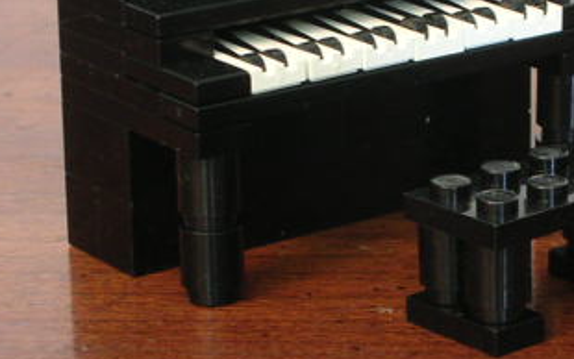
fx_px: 2942
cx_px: 415
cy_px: 148
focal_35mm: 188
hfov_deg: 11.1
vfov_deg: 7.0
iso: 200
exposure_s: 1/1.6
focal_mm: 13
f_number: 4.1
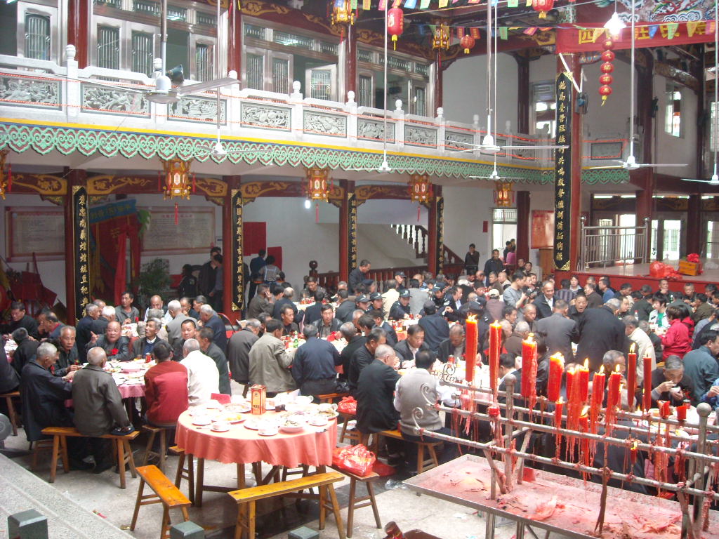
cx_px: 360
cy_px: 270
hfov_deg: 52.6
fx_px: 727
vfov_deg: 40.7
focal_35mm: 35
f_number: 2.8
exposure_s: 1/60
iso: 208
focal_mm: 5.7
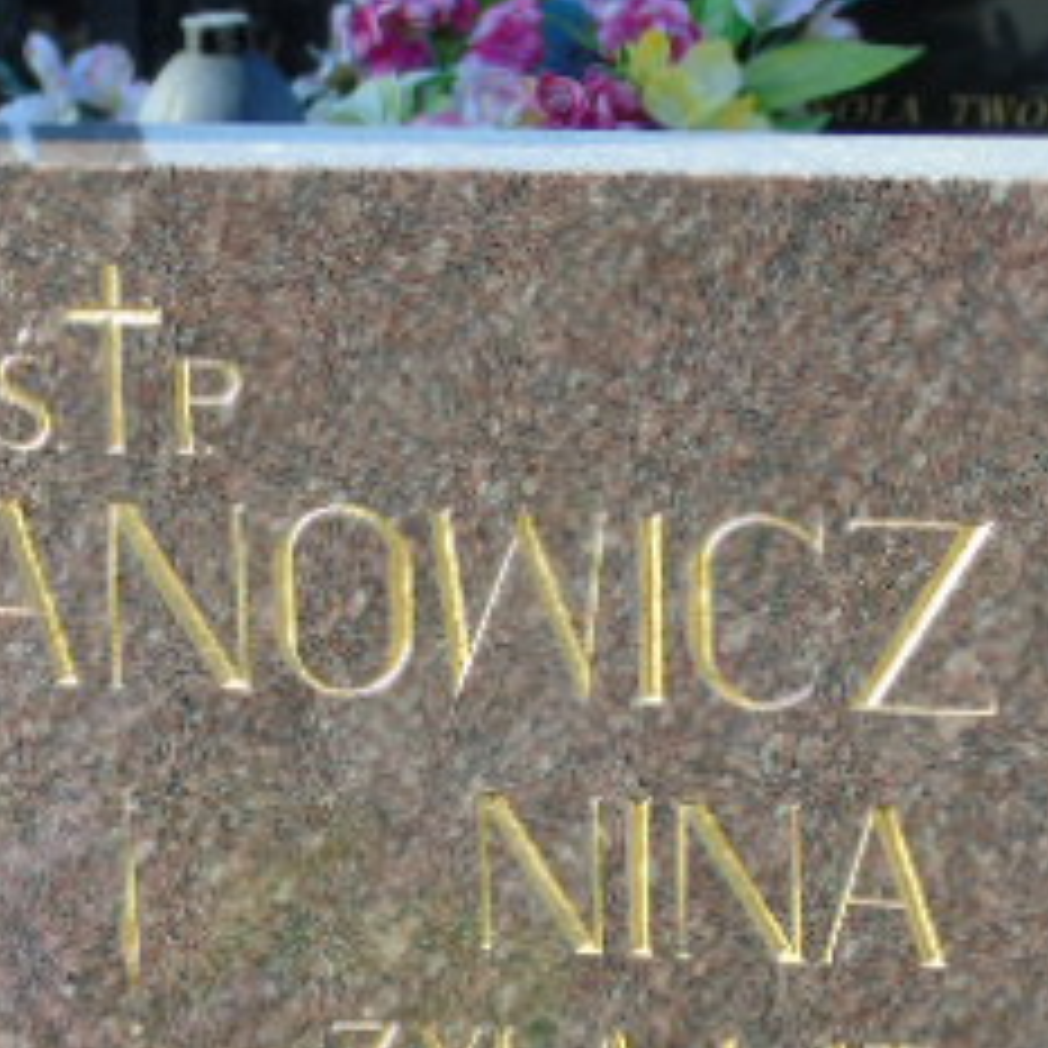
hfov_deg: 7.7
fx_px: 7810
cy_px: 949
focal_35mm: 228
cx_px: 184
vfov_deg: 7.7
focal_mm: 17
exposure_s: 1/200
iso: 80
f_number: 4.3
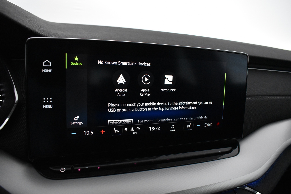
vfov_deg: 47.9
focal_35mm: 27
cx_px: 146
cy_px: 97
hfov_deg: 67.4
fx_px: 218
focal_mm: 18
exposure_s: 1/80
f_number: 4.5
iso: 3200
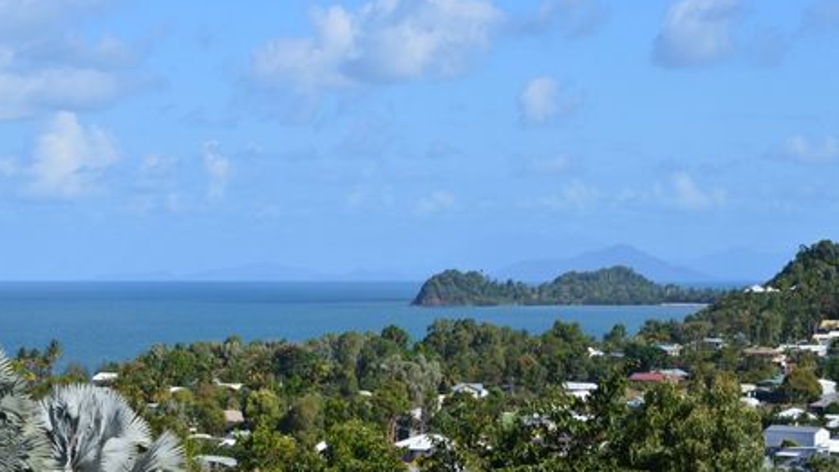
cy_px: 263
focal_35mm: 88
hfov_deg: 24.3
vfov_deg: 13.8
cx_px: 416
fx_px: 1947
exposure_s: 1/500
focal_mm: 55
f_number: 11
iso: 400
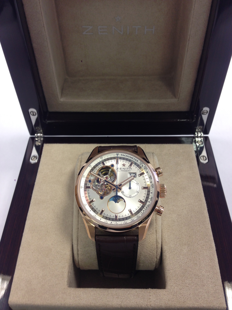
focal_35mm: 33
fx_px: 295
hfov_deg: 42.9
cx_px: 116
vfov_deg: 55.4
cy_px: 155
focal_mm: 4.12
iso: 50
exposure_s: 1/20
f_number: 2.4
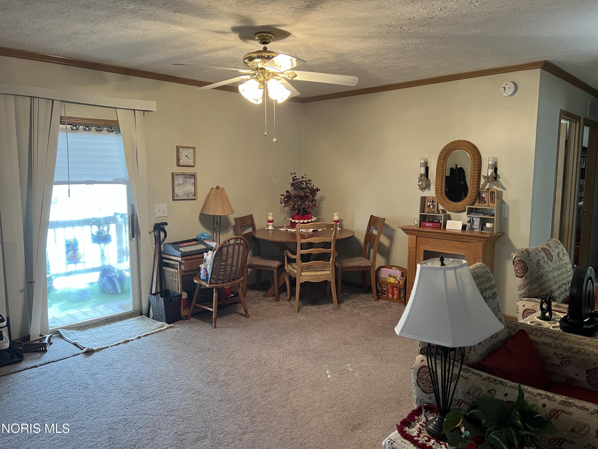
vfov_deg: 53.1
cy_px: 224
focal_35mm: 26
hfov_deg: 67.3
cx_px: 299
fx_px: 449
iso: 125
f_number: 1.5
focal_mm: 5.7
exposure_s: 1/60
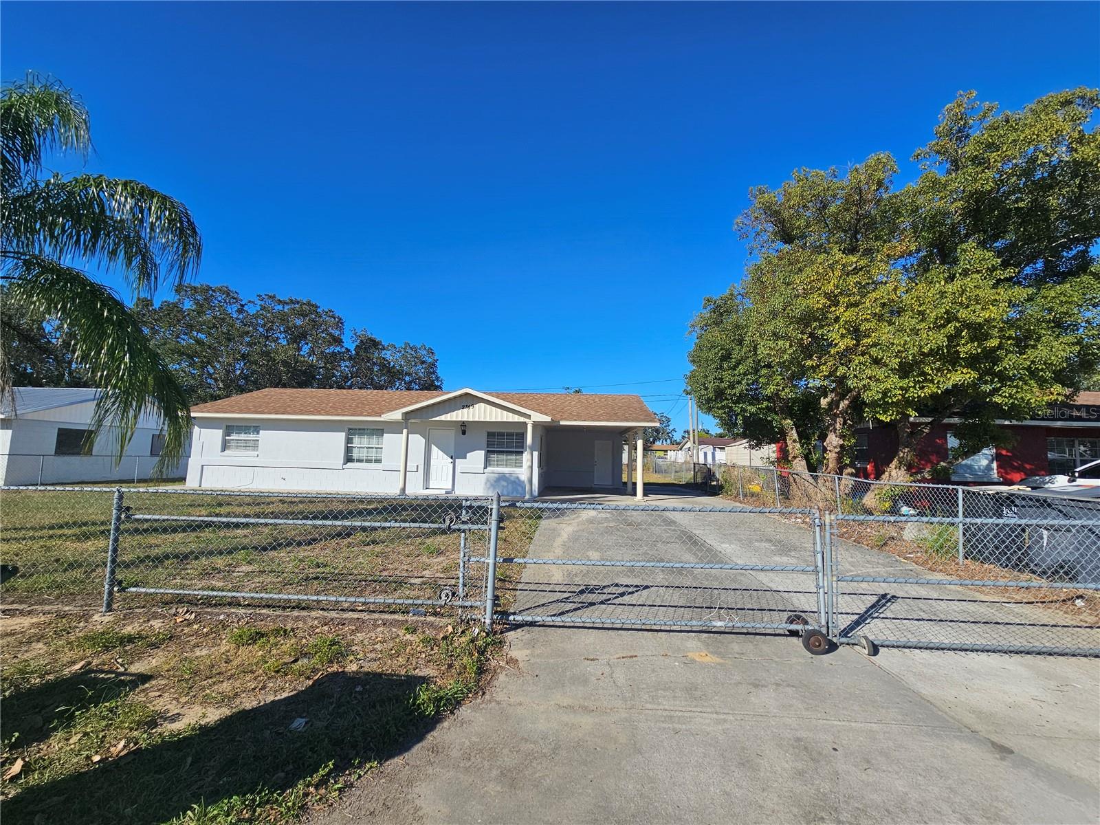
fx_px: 413
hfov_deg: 106.2
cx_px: 550
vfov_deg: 89.9
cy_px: 412
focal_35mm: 13
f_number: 2.2
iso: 50
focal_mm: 2.2
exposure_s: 1/2805
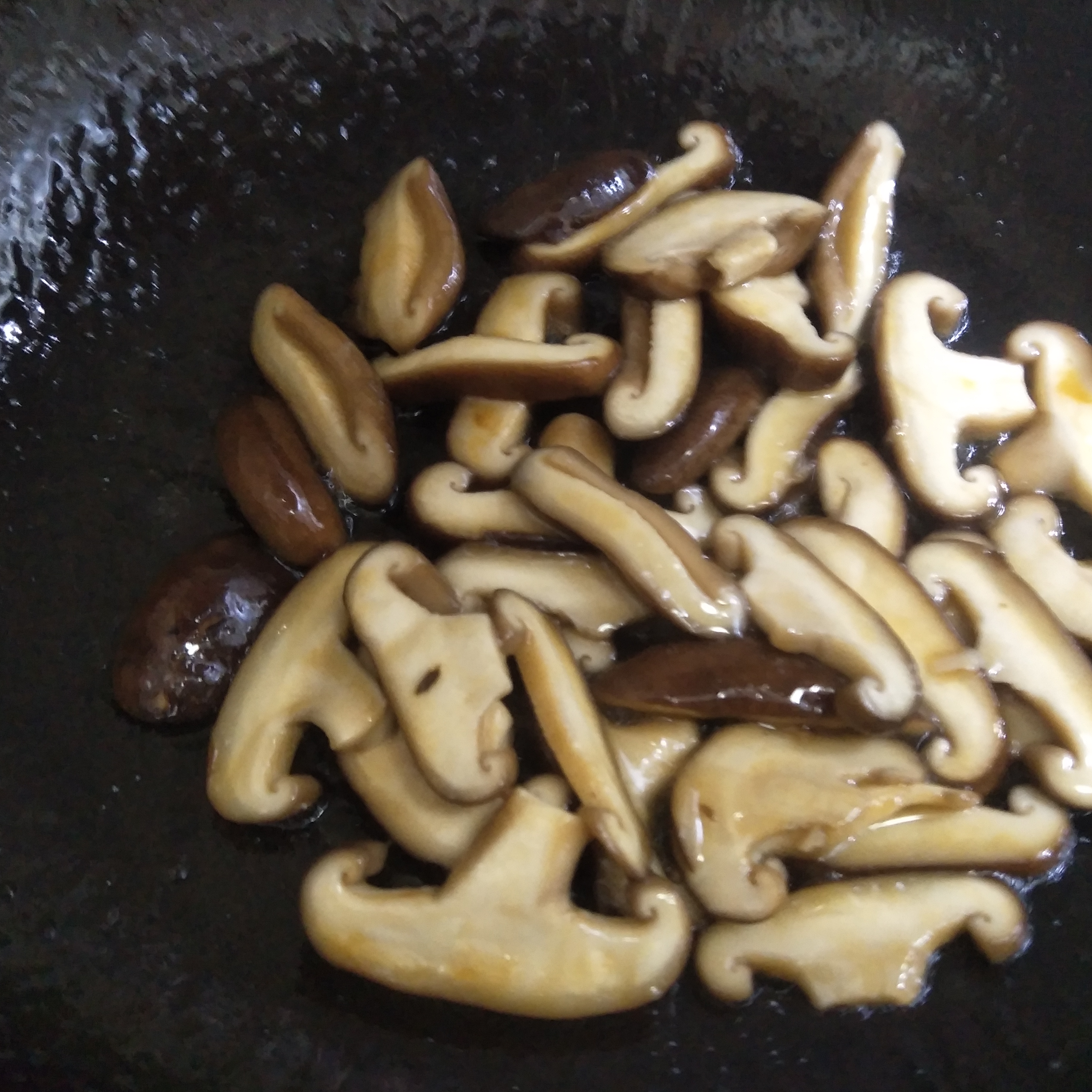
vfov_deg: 55.6
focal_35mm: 29
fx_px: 1035
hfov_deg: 55.6
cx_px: 563
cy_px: 558
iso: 312
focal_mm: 4.1
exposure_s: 1/33
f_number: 1.7
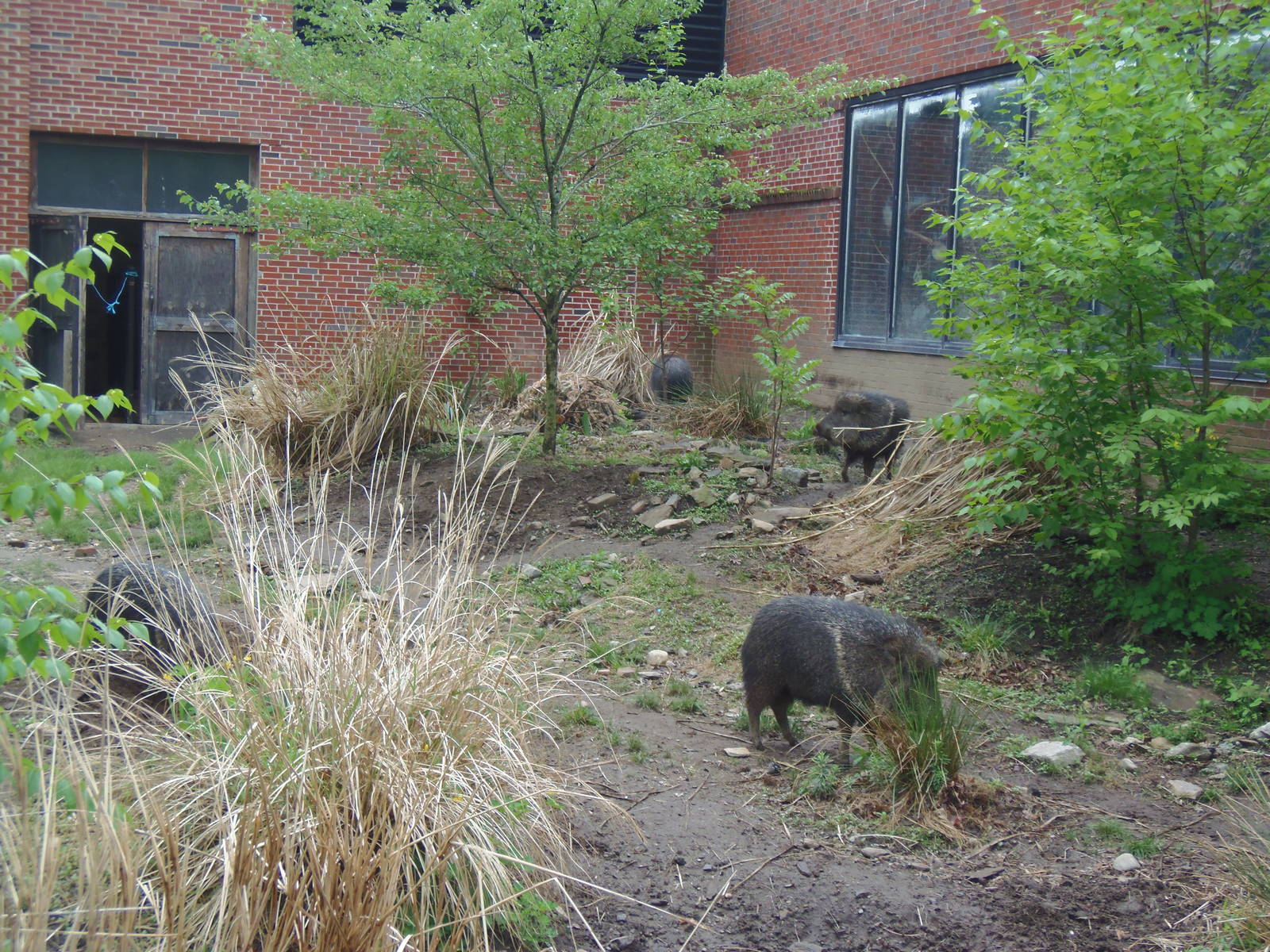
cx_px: 635
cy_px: 476
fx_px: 1798
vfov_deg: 29.7
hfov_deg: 38.9
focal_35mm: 49
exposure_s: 1/30
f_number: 3.8
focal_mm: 9.1
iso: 80
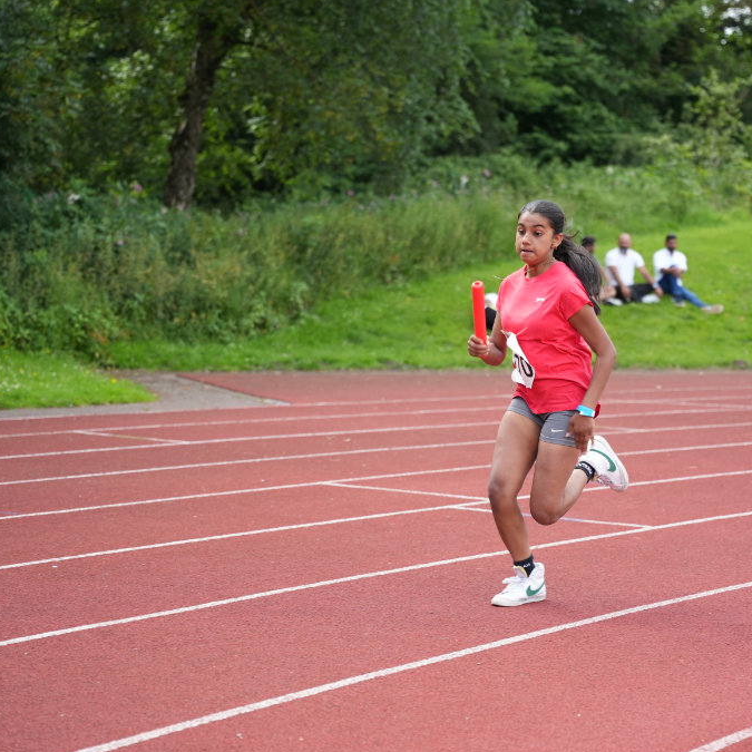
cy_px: 377
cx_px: 439
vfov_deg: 19.3
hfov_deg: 19.3
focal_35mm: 90
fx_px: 2212
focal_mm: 70
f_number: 2.8
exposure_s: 1/800
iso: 250
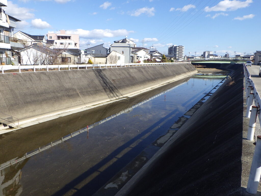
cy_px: 98
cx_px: 130
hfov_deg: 63.4
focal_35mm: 28
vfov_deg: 49.7
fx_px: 211
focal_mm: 5
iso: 125
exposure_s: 1/800
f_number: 4.2
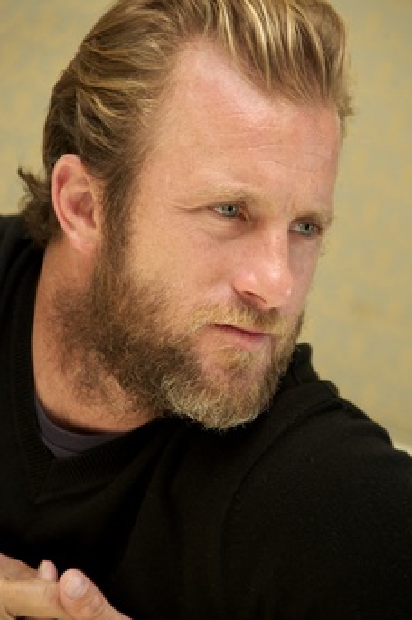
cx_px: 224
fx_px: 3113
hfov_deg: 7.6
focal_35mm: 181
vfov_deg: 11.4
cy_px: 309
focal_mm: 155
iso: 640
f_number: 5.6
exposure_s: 1/60
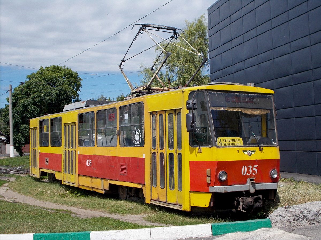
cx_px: 160
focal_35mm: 50
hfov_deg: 38.2
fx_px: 464
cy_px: 120
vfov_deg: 29.1
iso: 80
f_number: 11.3
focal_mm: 9
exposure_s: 1/125
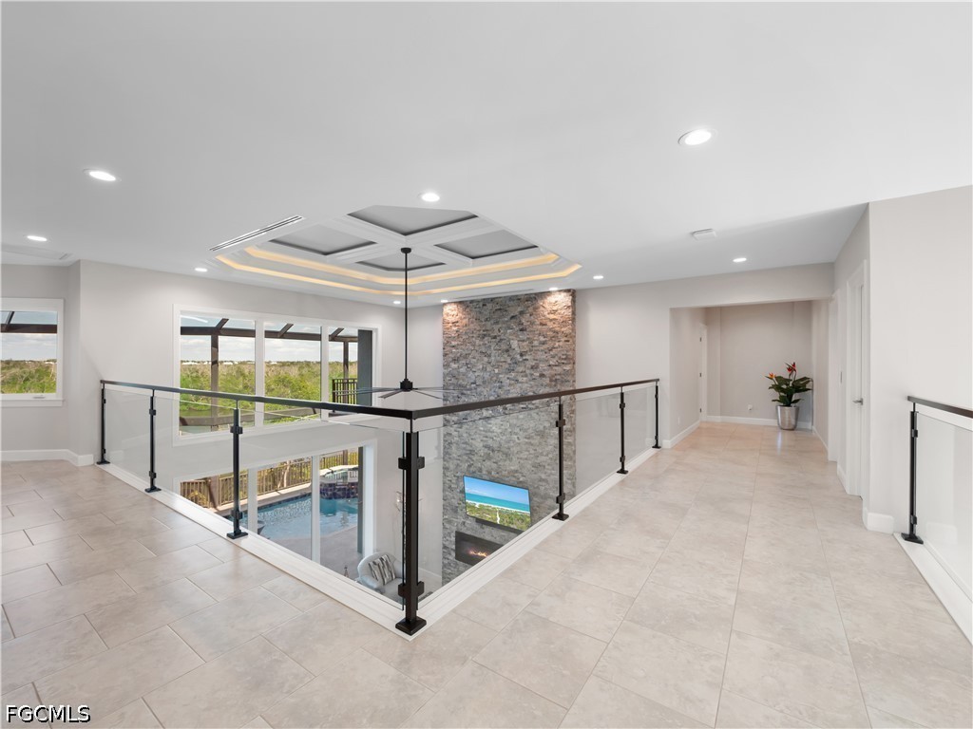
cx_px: 486
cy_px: 364
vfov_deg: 85.7
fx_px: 394
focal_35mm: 14
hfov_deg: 102.1
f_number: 7.1
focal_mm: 7
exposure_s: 1/5
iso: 200
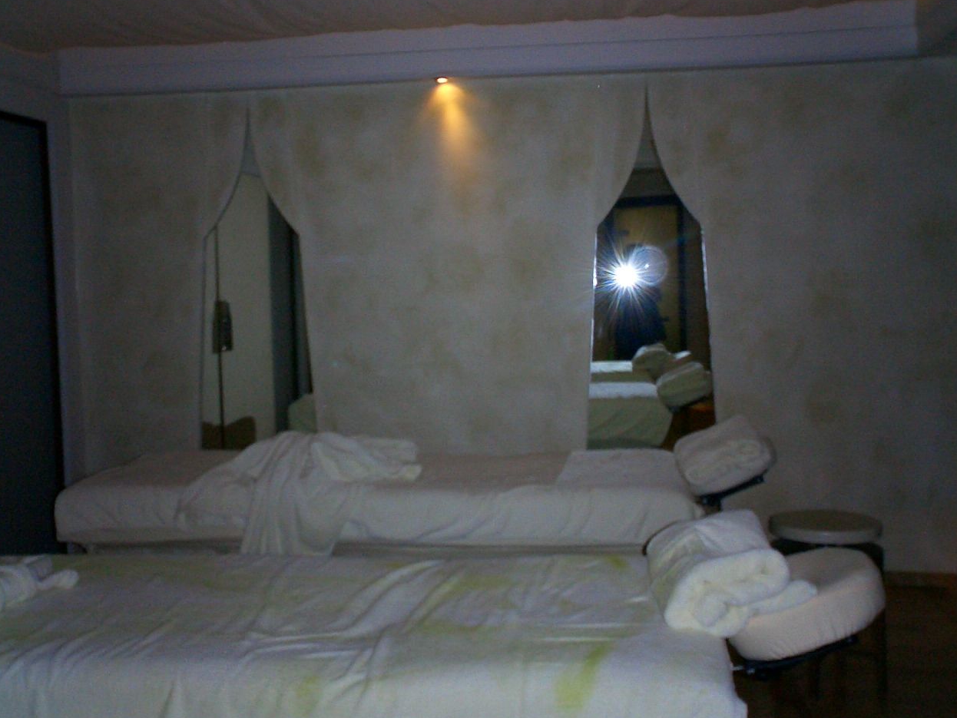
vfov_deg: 37.7
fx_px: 1051
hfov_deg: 49.0
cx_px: 485
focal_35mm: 38
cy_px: 357
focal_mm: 5.6
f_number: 3.5
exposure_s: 1/40
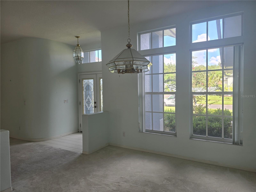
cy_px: 96
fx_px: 170
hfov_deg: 73.9
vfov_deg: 58.9
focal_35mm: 23
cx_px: 128
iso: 20
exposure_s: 1/180
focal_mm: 6.3
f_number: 1.7
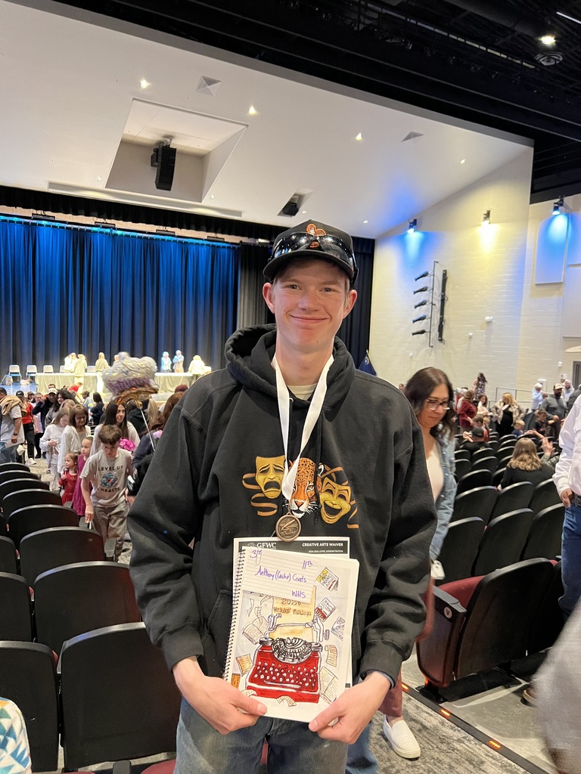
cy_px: 387
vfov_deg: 67.3
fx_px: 582
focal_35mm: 26
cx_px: 290
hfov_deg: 53.1
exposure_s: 1/30
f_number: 1.5
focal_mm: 5.7
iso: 640
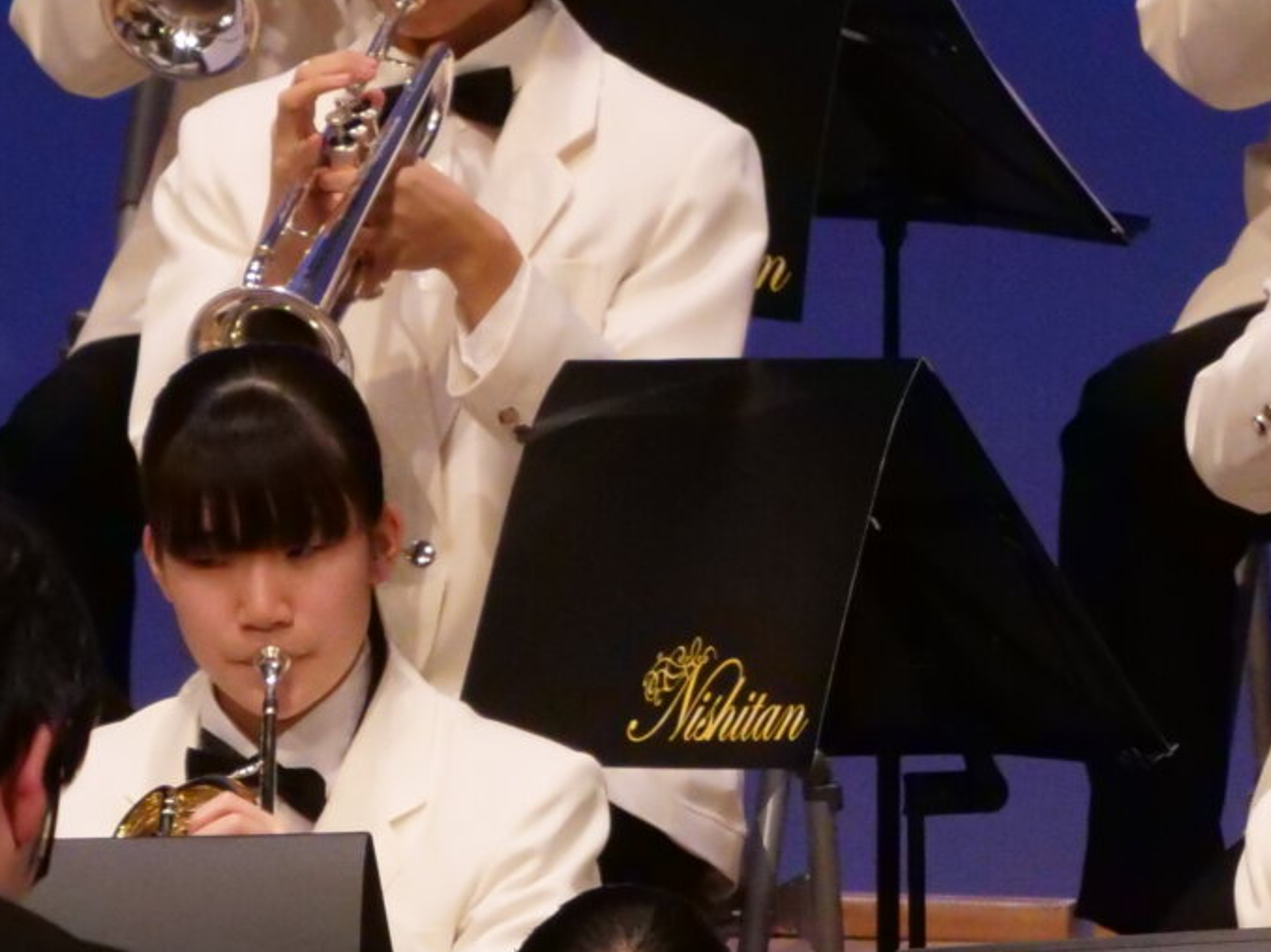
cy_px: 761
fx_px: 41586
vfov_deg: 1.3
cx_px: 1029
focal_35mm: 1133
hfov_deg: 1.8
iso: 3200
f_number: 6.3
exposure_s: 1/200
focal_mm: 150
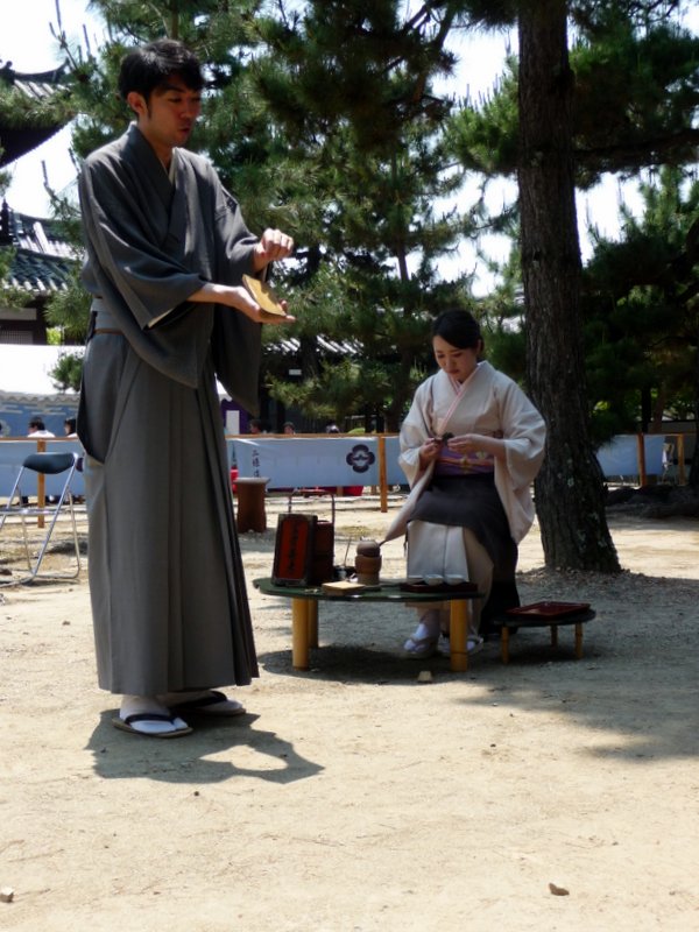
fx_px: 1346
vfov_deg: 38.2
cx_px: 350
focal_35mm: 50
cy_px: 466
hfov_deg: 29.1
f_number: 4.2
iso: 100
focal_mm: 8.5
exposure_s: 1/400
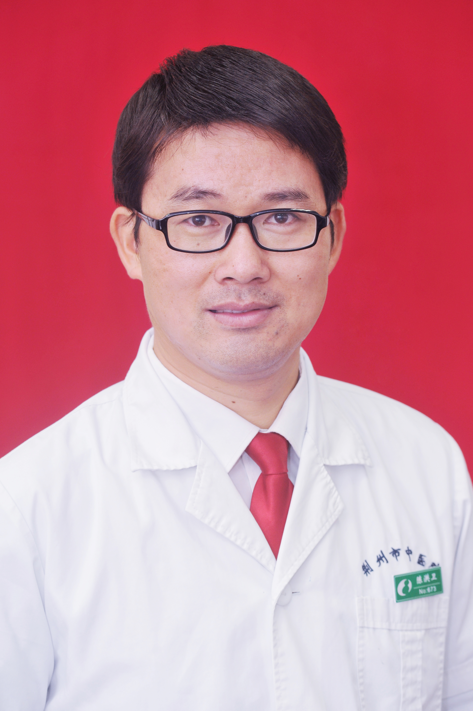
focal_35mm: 112
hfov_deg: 12.2
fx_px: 2210
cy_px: 356
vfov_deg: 18.3
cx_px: 236
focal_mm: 112
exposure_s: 1/40
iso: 1000
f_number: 6.3
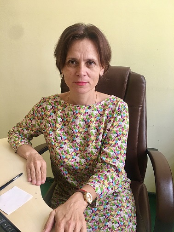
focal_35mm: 29
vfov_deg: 61.7
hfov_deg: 48.2
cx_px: 87
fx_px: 194
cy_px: 116
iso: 40
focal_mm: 4.15
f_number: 2.2
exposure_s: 1/17
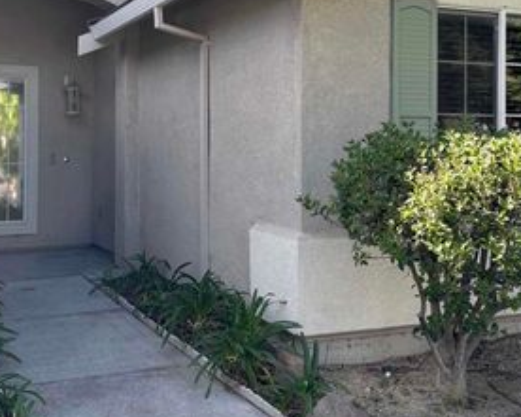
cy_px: 133
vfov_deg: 32.4
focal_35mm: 46
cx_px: 174
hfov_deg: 39.8
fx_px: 710
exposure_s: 1/604
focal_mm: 5.96
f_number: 1.6
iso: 50
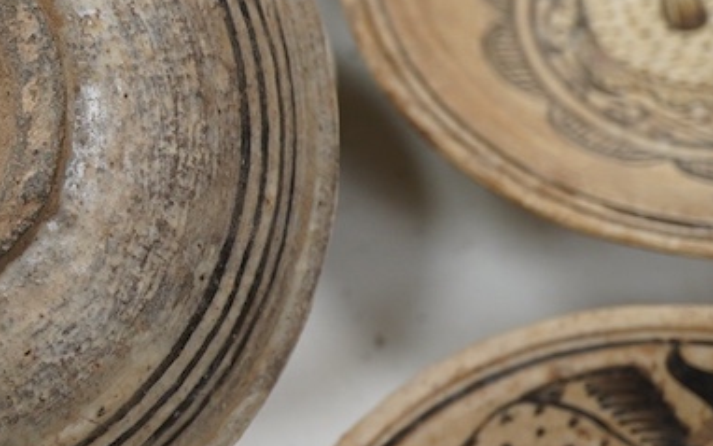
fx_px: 2099
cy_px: 103
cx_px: -99
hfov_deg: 18.4
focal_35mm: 108
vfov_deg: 12.1
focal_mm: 30
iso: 800
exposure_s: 1/125
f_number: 8
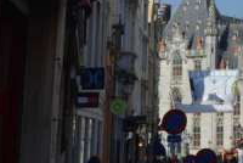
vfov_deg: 10.4
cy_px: -86
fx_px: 865
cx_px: 382
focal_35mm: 128
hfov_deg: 14.7
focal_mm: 32
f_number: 22
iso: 125
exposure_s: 1/60
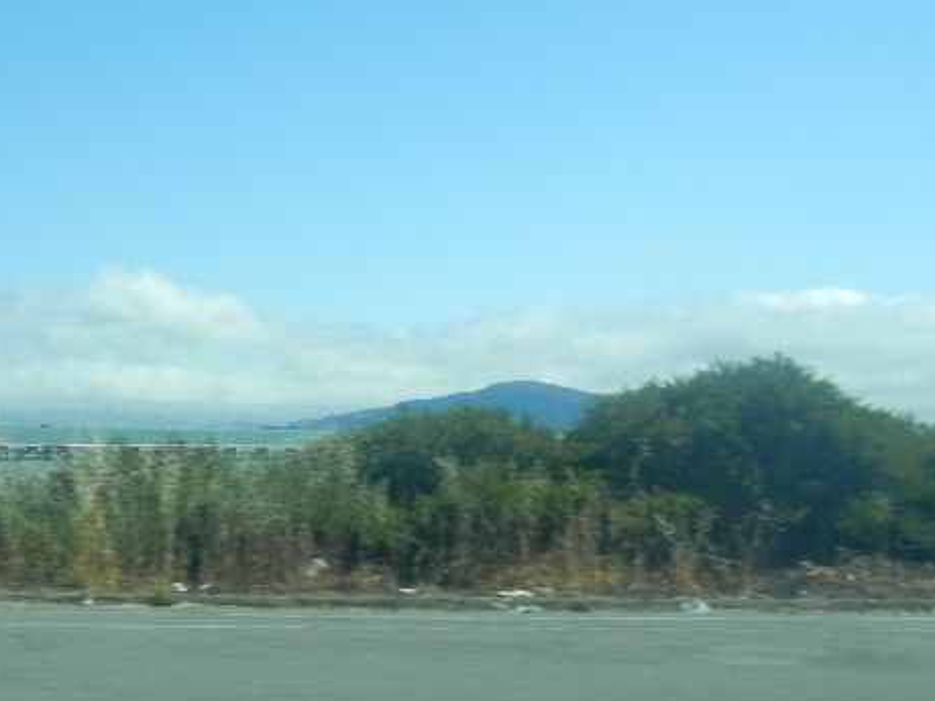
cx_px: 90
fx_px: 1809
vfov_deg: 21.9
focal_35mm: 67
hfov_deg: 27.9
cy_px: 322
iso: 160
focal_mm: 5.4
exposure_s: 1/357
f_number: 7
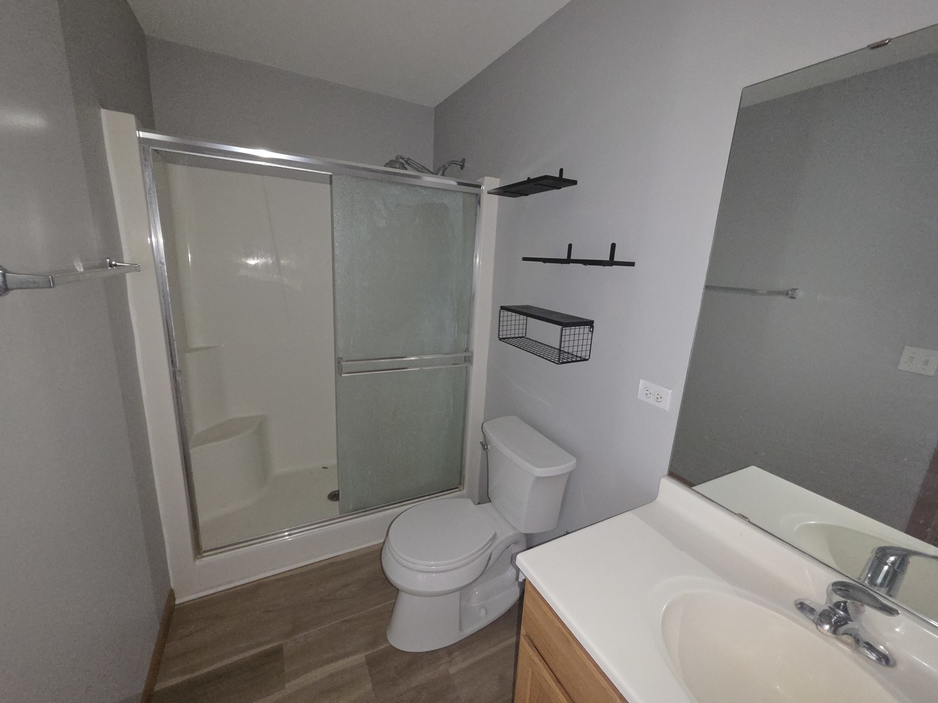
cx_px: 469
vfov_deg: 89.9
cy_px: 352
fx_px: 352
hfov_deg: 106.2
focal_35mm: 13
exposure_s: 1/33.2
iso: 320
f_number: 2.2
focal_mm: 2.2
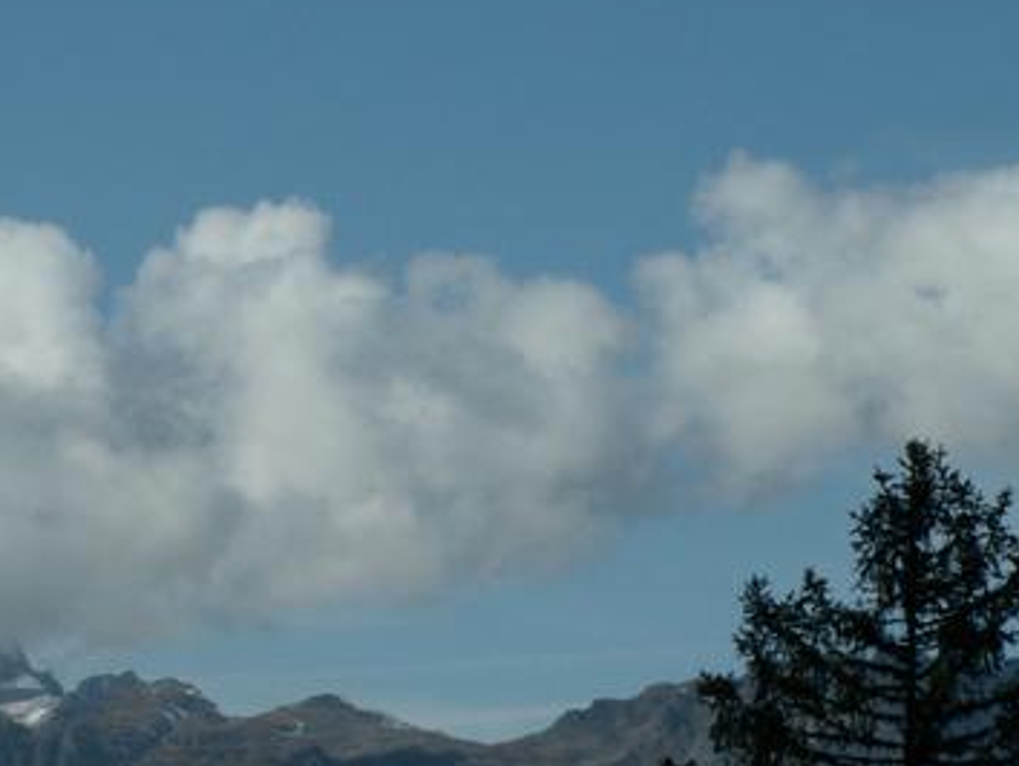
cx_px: 132
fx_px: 6068
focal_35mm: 206
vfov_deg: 7.2
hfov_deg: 9.6
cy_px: 515
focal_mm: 18.62
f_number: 8
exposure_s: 1/400
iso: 50
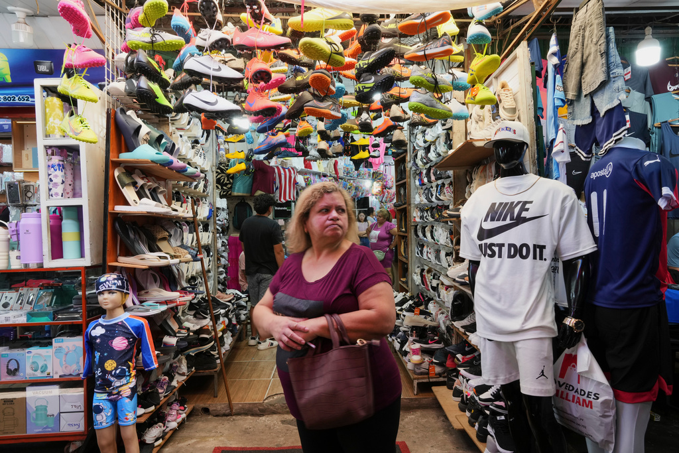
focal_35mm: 24
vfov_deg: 53.1
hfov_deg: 73.7
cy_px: 226
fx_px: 453
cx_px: 340
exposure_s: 1/15
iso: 800
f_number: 14
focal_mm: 24
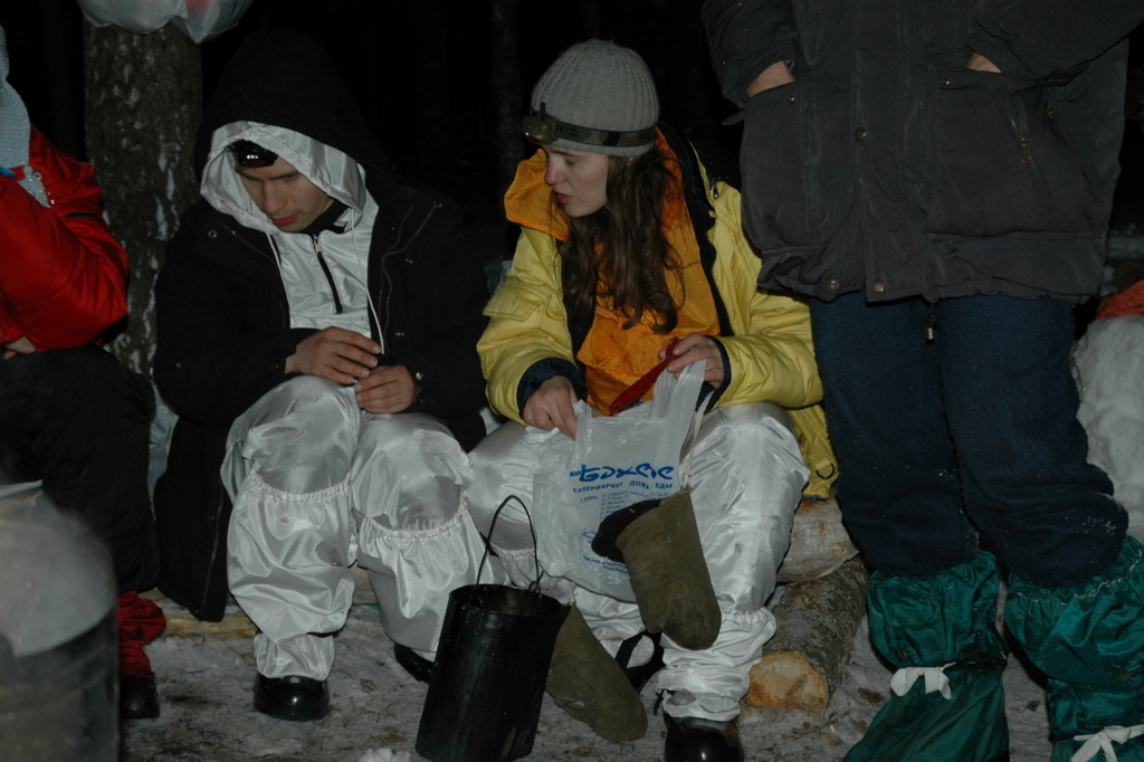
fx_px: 2097
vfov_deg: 20.6
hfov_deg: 30.5
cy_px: 381
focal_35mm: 66
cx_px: 572
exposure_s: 1/100
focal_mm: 44
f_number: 4.5
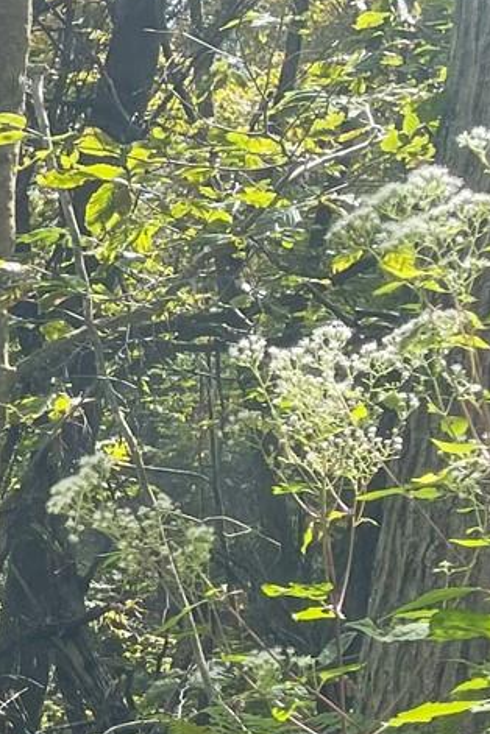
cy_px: 676
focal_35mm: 113
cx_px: -652
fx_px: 2307
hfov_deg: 10.6
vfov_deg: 17.8
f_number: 1.6
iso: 32
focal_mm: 5.1
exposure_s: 1/765
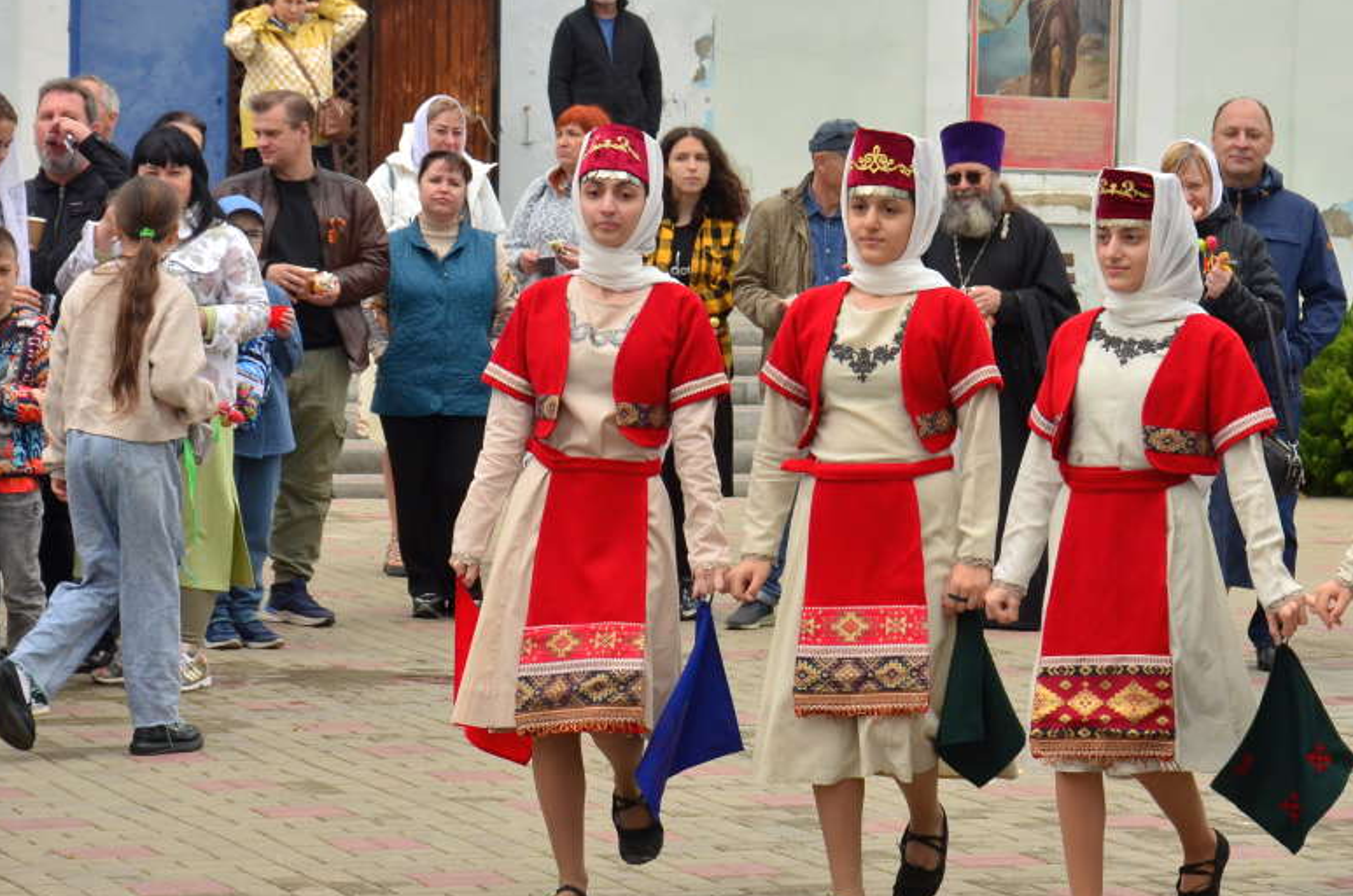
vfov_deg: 10.1
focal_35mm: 135
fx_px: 5063
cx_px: 1033
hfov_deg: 15.1
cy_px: 519
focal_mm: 58
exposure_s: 1/800
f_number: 8
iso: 400
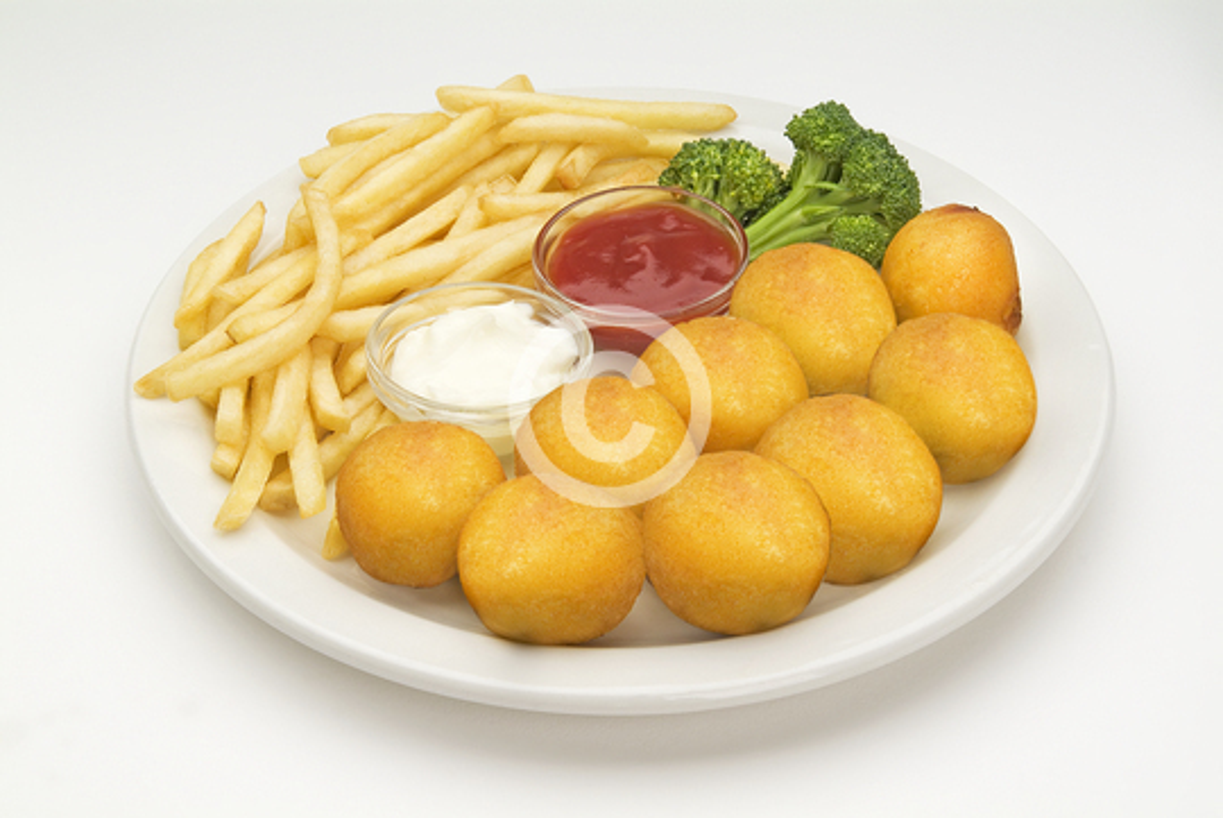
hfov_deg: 26.0
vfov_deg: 17.5
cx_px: 612
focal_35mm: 78
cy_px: 409
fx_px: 2652
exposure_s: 1
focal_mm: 52
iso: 100
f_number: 22
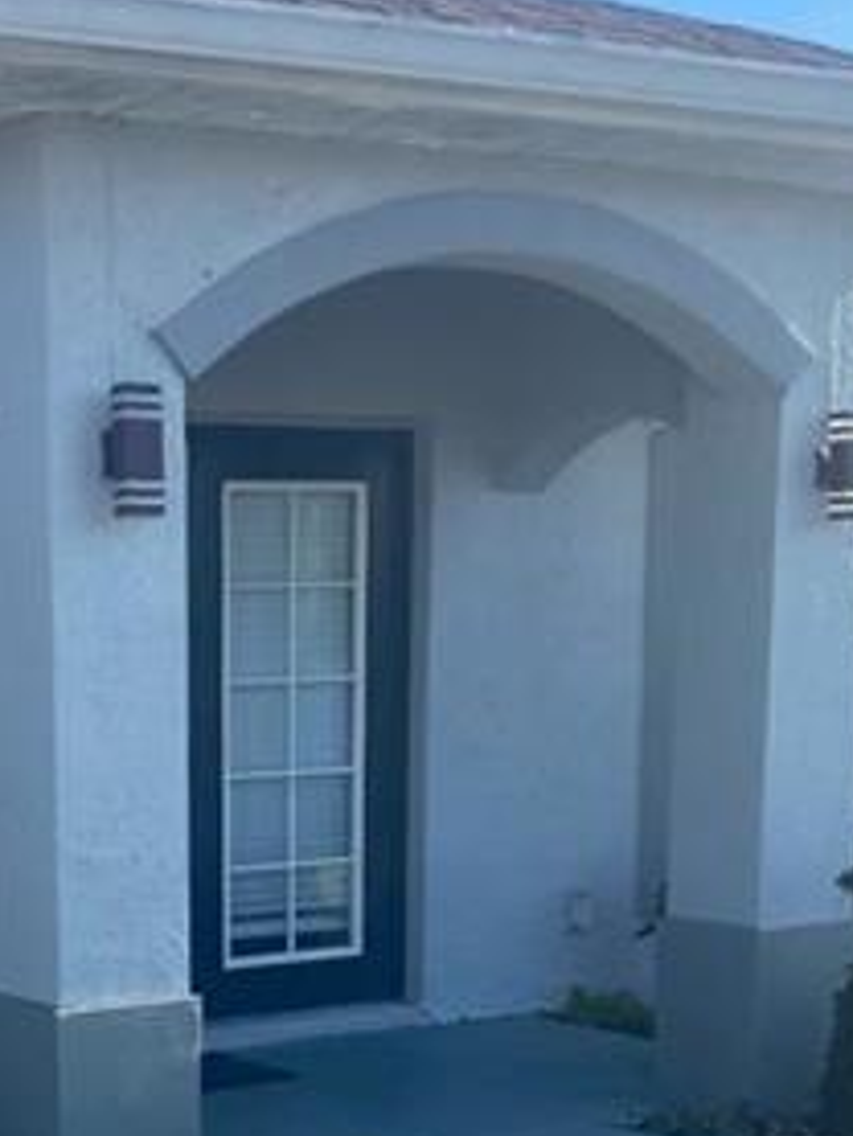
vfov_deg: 26.1
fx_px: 2364
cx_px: 119
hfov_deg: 20.1
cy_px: 1029
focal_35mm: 72
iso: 32
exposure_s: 1/1330
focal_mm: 4.25
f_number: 1.8
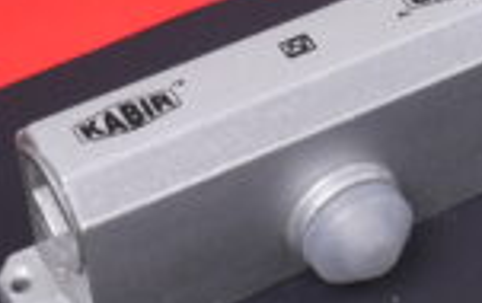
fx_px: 2303
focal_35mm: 175
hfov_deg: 11.8
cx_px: 463
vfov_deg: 7.5
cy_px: 349
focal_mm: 25
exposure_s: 1/30
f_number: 7.1
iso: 1000
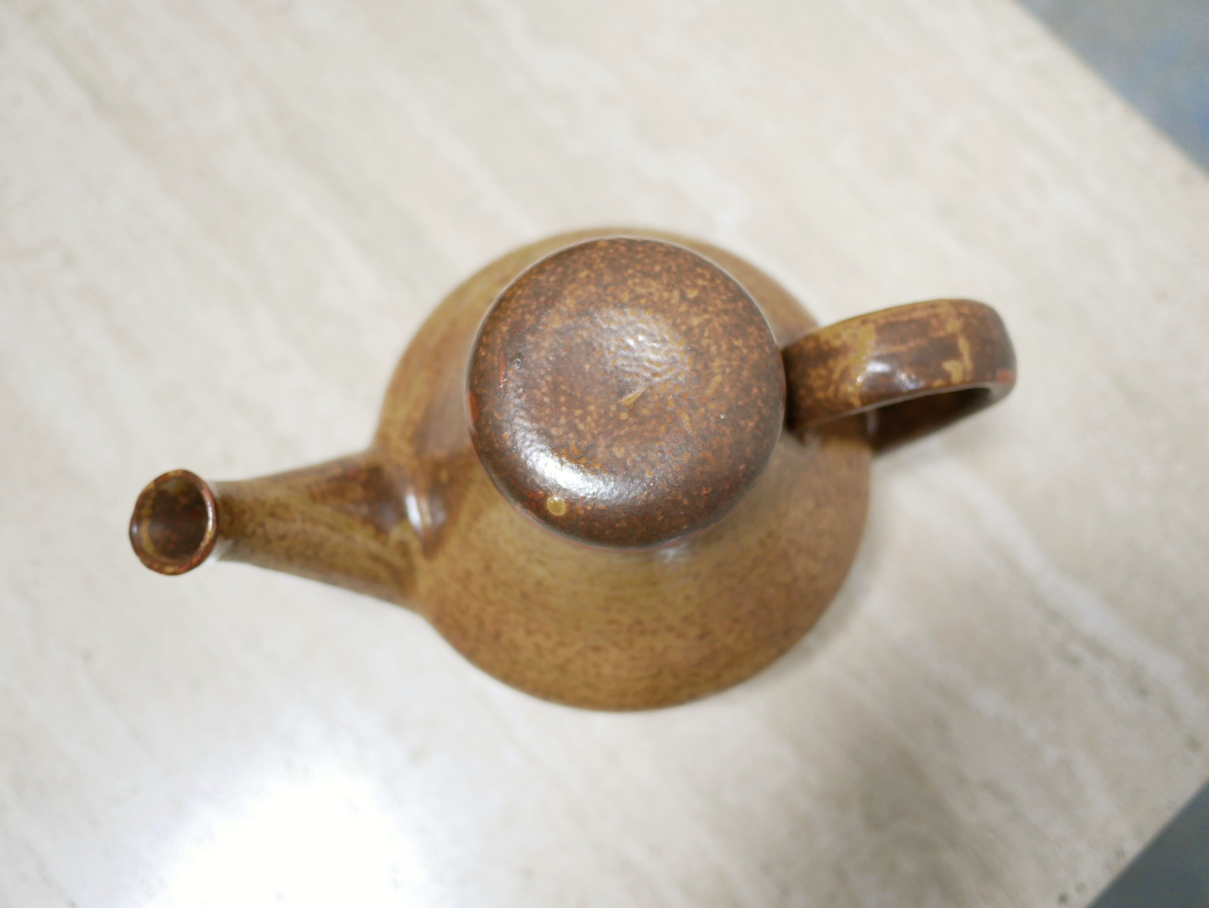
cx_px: 604
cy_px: 454
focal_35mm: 40
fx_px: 1398
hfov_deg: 46.8
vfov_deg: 36.0
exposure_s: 1/60
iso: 640
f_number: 1.7
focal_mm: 20
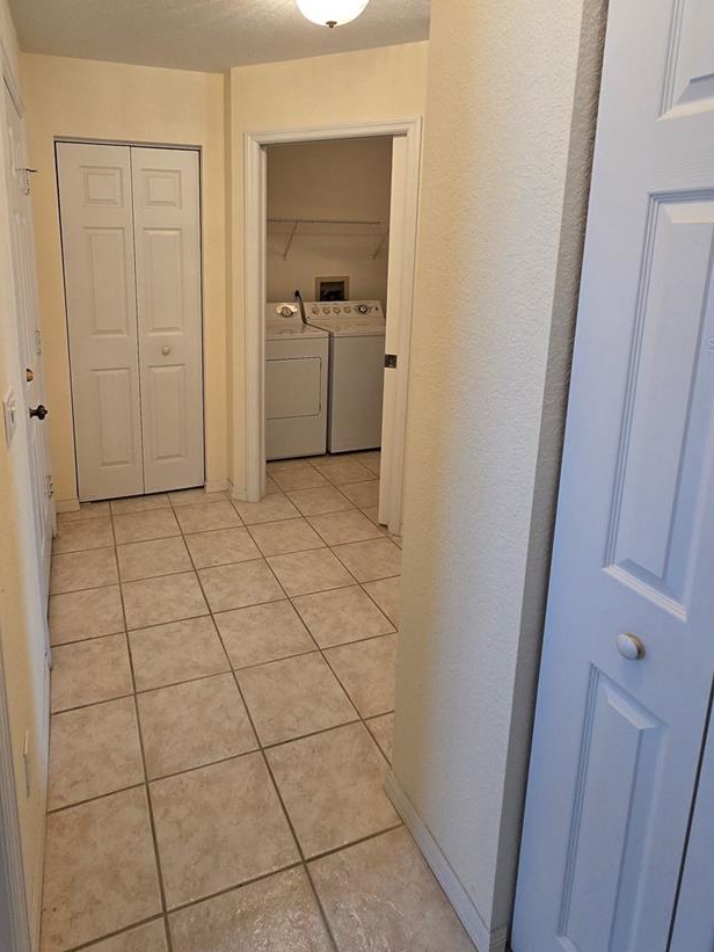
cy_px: 344
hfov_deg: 67.6
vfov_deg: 82.7
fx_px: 522
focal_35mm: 19
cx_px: 268
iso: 100
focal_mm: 2.2
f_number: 2.2
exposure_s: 1/60
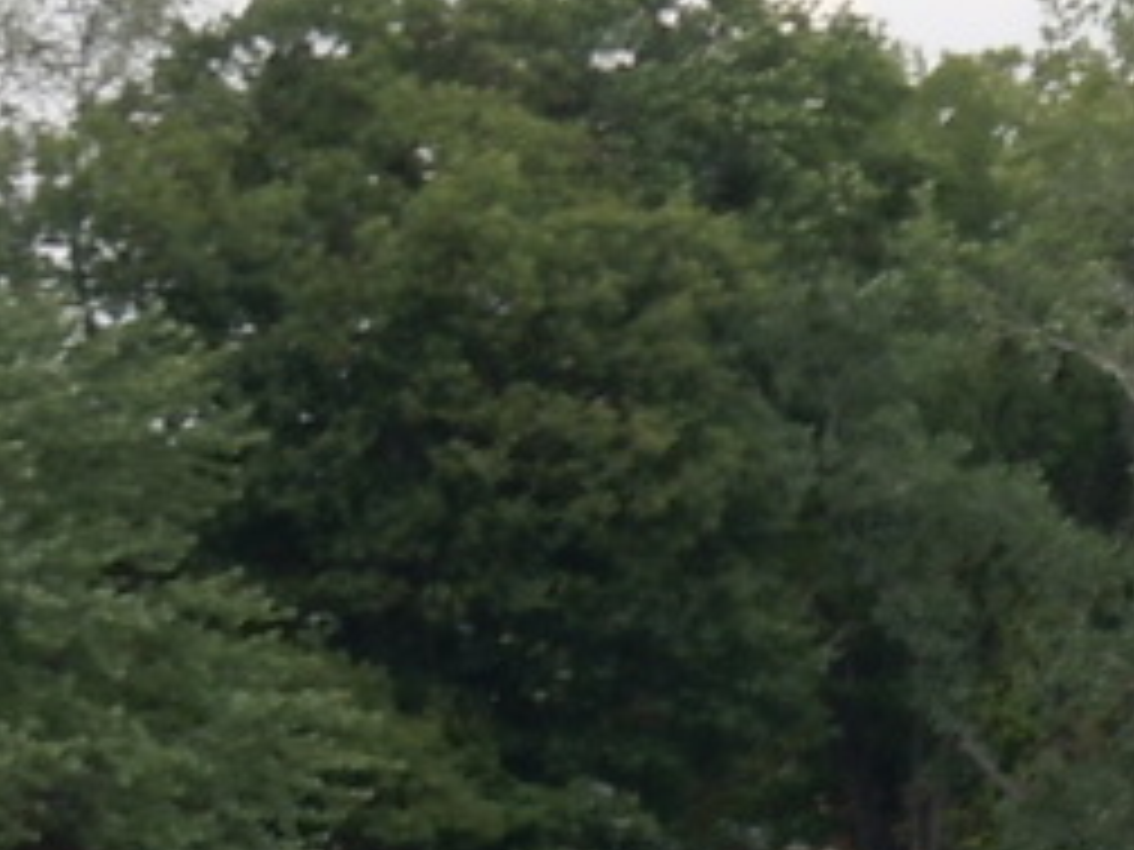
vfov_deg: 3.1
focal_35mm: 485
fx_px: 15888
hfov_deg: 4.1
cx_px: 1755
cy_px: 1178
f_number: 5.4
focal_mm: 18.3
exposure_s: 1/250
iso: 100
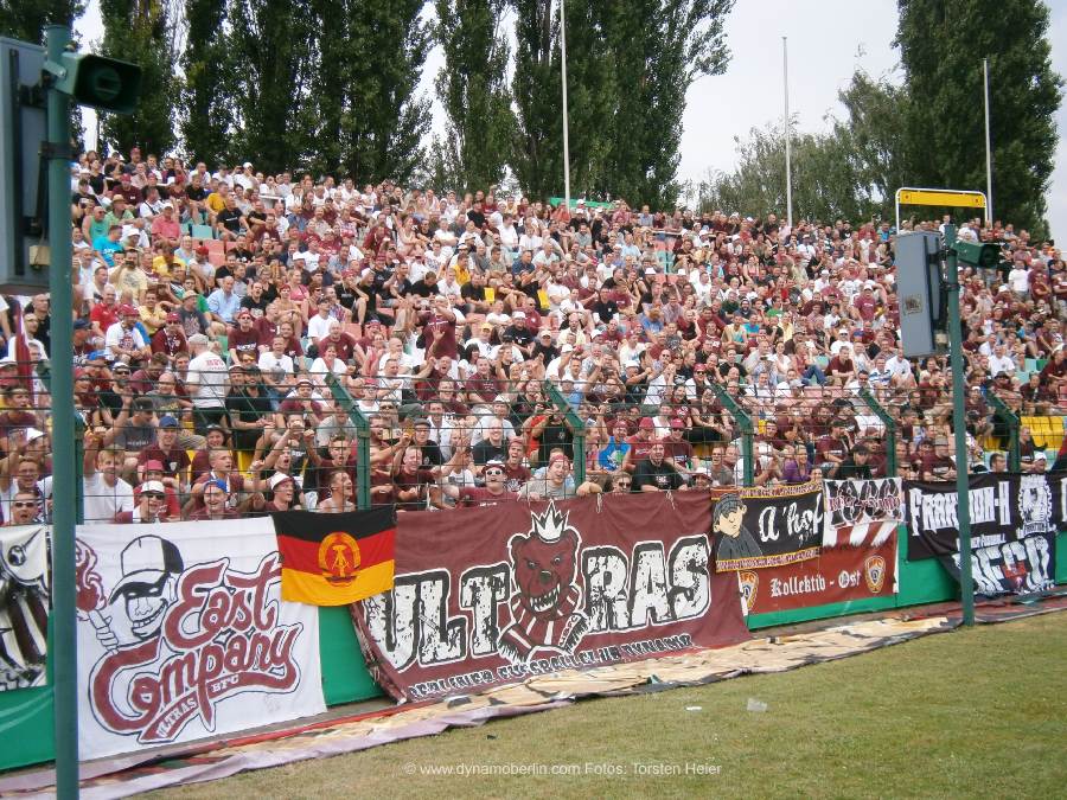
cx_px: 534
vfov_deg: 30.9
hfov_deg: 40.4
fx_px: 1449
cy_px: 400
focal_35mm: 47
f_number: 3.4
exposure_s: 1/160
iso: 80
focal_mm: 8.3
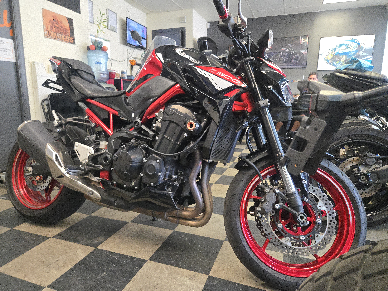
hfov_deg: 73.9
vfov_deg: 58.9
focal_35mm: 23
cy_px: 146
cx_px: 194
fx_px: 258
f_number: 1.8
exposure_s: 1/120
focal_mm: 5.4
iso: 640
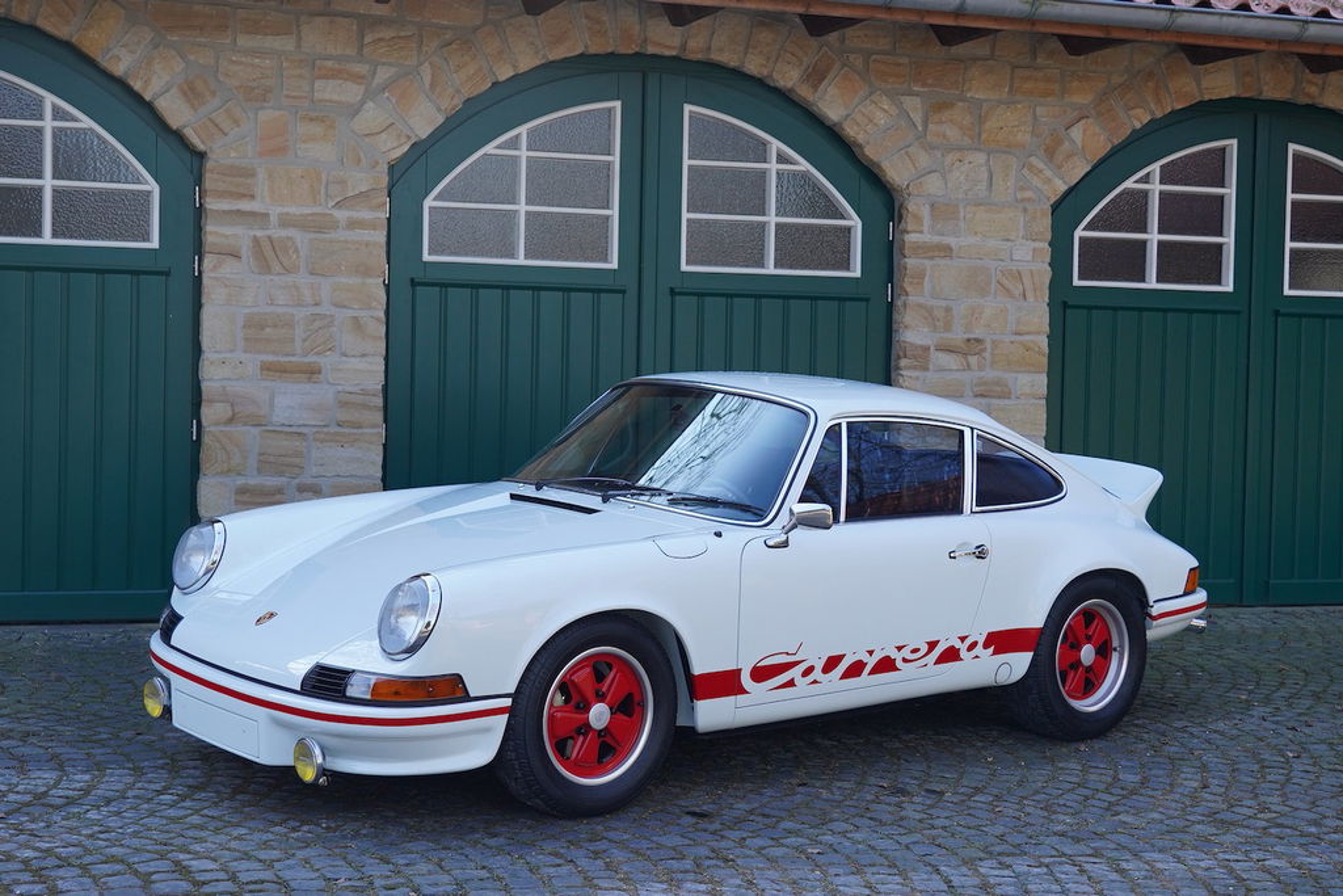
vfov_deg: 25.1
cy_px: 448
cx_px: 672
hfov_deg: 36.9
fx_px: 2015
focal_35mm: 54
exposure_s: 1/160
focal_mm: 36
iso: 400
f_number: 4
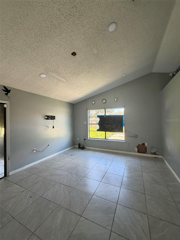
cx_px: 90
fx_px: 97
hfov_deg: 85.7
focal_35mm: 14
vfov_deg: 102.1
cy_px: 120
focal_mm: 2.22
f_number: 2.2
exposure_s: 1/121
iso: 160
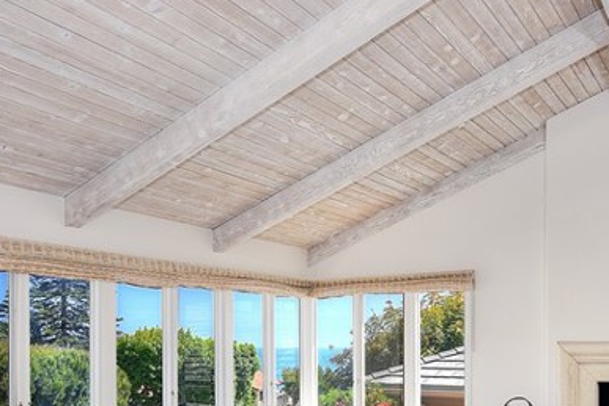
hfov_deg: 51.3
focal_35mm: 37
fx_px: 626
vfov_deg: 34.5
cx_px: 387
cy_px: 342
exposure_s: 1/80
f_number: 7.1
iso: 250
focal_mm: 14
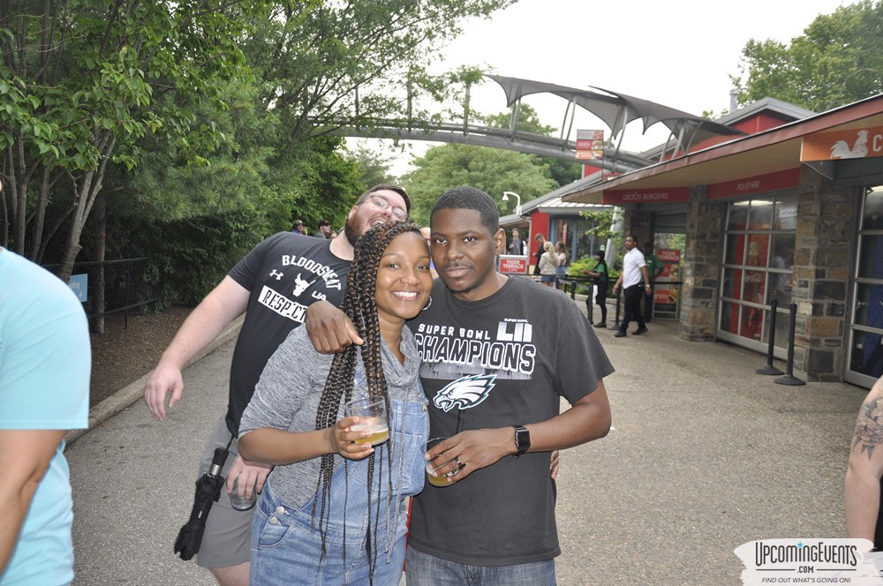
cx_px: 442
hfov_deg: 57.3
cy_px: 293
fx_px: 808
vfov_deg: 39.9
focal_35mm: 33
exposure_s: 1/125
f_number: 3.8
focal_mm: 22
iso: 400
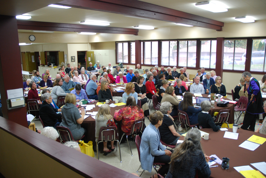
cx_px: 133
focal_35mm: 27
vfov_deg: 48.0
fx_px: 200
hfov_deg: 67.3
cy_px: 89
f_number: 3.5
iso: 450
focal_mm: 18
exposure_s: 1/30
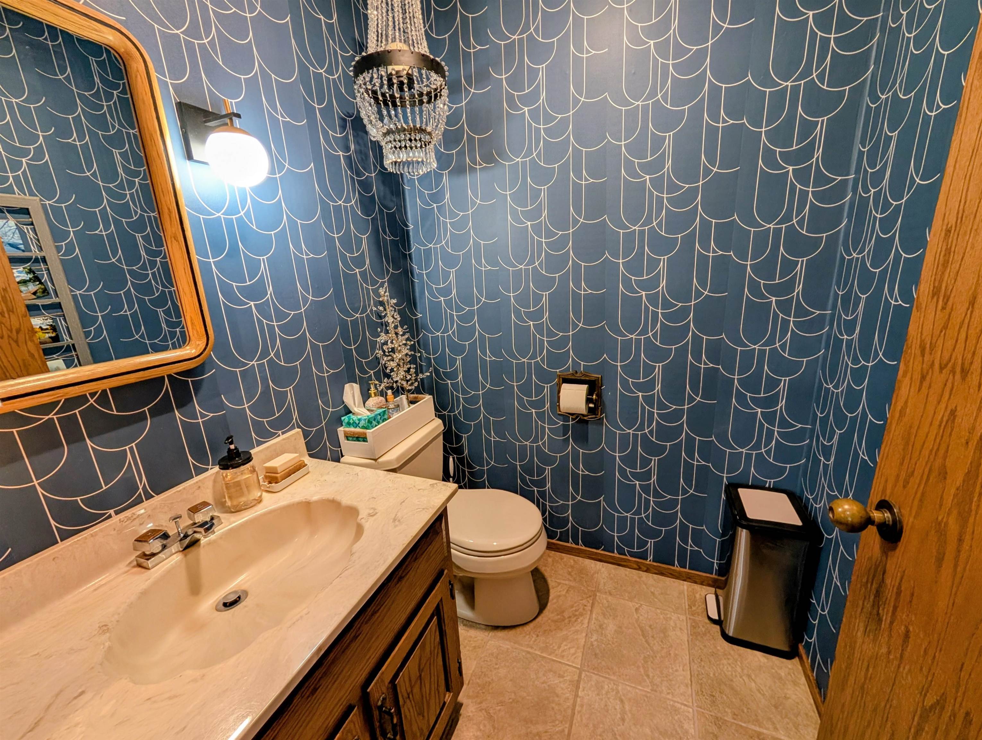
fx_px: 341
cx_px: 491
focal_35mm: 12
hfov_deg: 110.5
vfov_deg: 94.6
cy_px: 370
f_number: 1.7
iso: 73
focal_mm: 2.02
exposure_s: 1/40
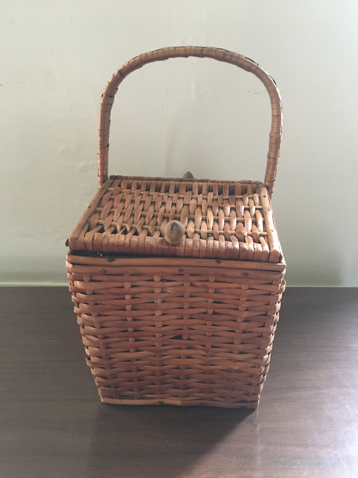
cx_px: 179
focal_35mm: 29
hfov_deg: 48.2
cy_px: 239
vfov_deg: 61.7
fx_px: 400
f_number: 2.2
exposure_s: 1/25
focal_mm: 4.15
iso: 200
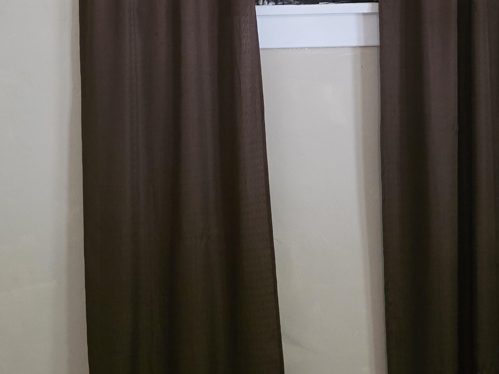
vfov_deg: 26.9
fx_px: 750
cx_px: 296
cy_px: 25
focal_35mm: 52
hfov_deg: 36.7
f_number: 1.7
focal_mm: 6.3
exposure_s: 1/120
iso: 2000
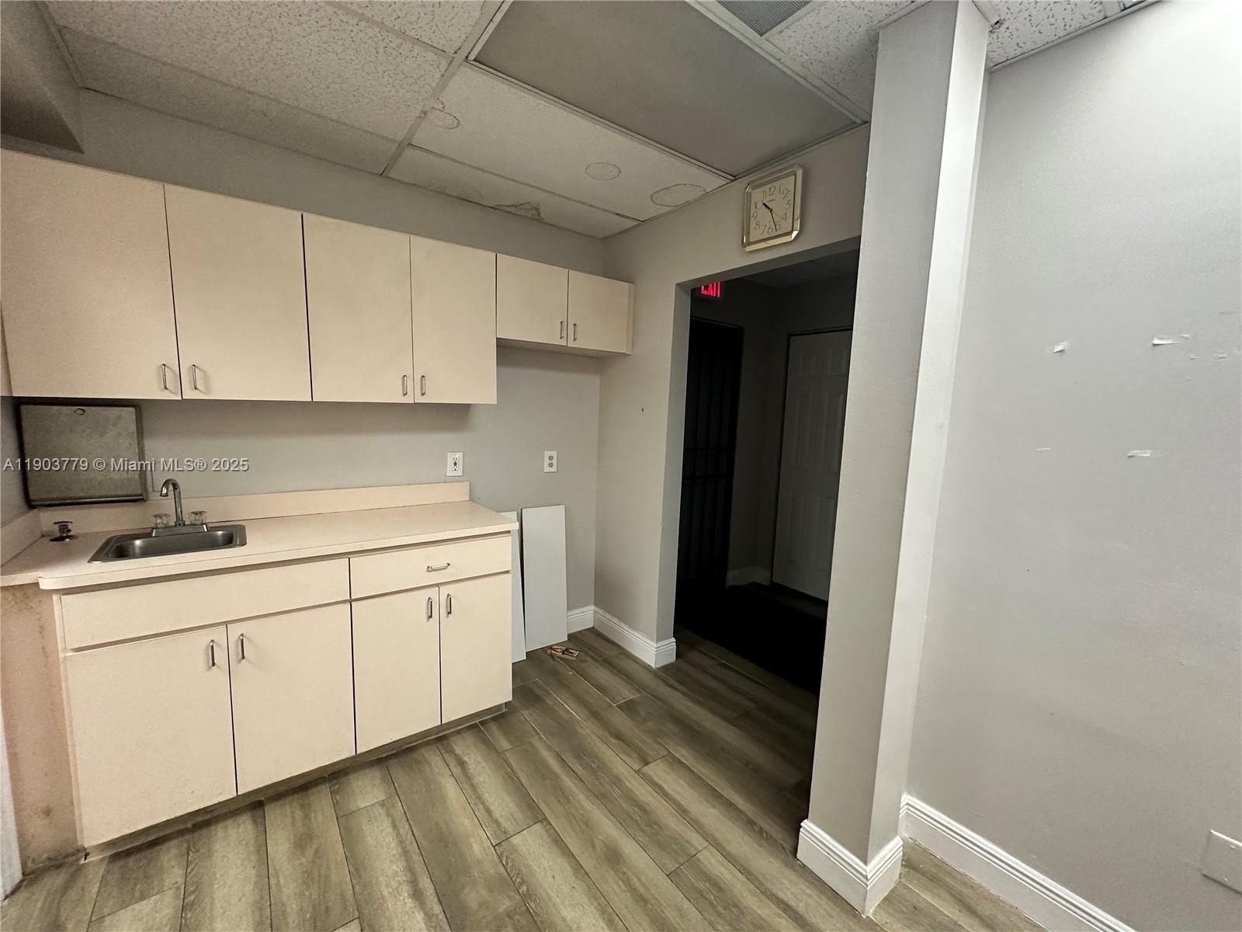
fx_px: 502
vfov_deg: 85.7
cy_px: 466
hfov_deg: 102.1
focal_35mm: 14
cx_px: 621
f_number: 2.2
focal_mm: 2.22
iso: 320
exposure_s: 1/120
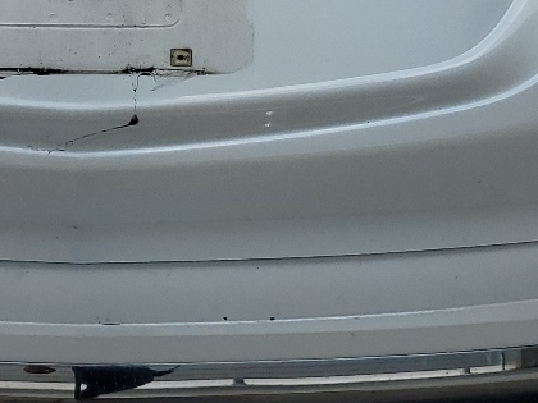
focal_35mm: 99
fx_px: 1539
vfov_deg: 14.4
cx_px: 109
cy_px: -99
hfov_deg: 19.6
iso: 50
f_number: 1.5
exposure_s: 1/2000
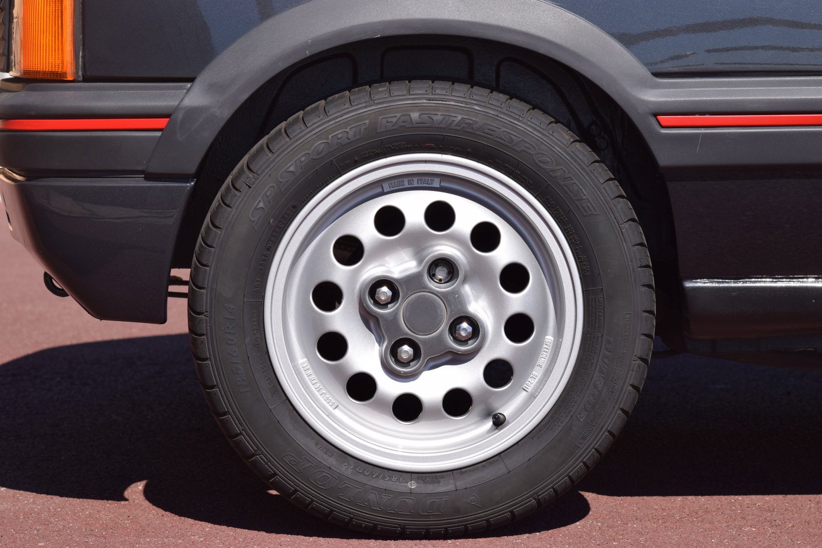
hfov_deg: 19.5
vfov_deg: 13.0
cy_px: 274
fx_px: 2397
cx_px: 411
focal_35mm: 105
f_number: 7.1
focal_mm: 70
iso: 200
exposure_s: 1/800
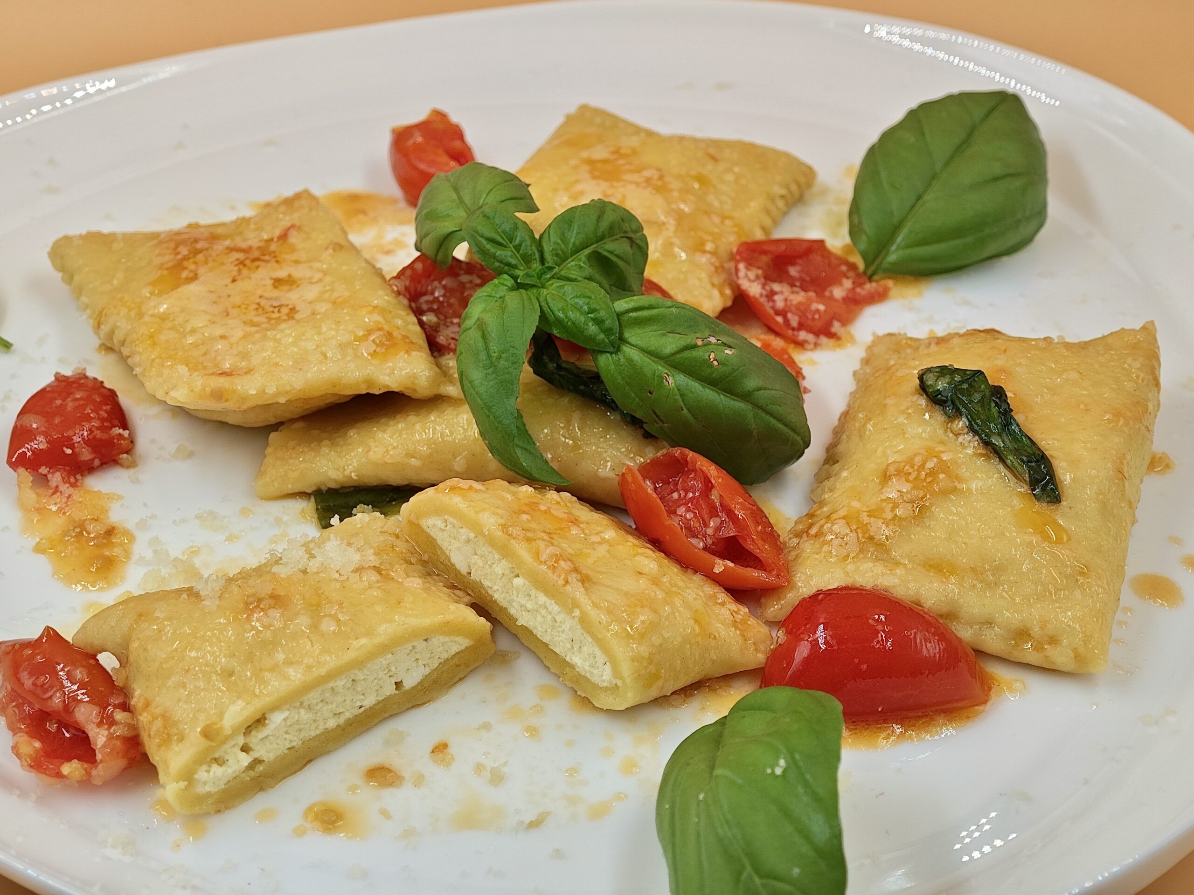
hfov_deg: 32.2
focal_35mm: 60
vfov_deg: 24.4
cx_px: 597
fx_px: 2070
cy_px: 448
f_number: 2
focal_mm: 9
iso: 80
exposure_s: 1/100
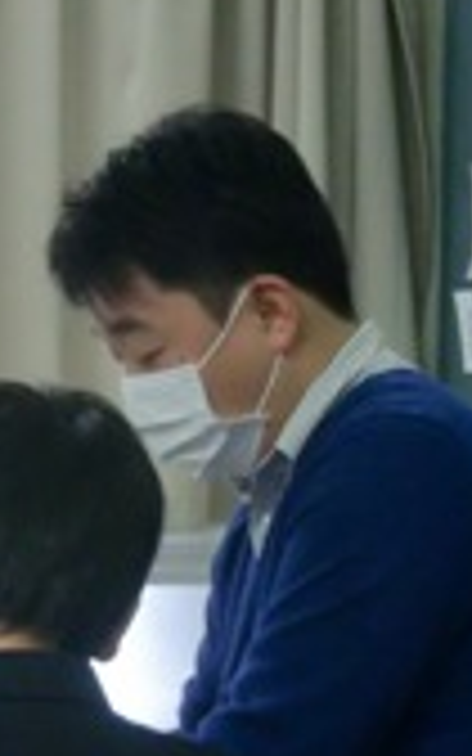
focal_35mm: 184
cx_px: 18
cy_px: 446
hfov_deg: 7.1
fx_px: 3787
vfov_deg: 11.4
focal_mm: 11.6
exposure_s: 1/50
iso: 400
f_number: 4.4
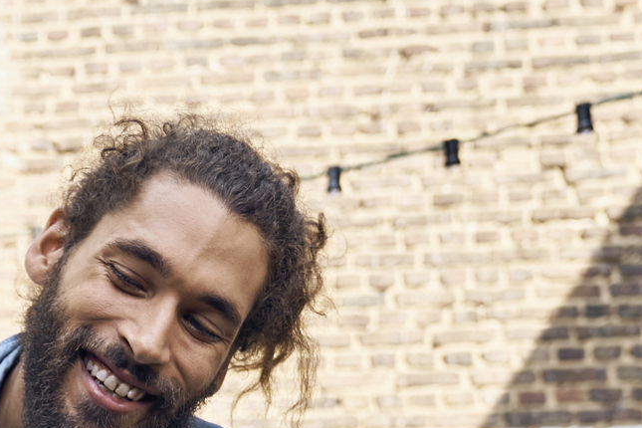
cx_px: -91
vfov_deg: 14.0
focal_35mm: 92
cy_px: 633
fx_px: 1641
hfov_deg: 20.9
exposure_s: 1/160
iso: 125
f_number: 3.5
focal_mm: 28
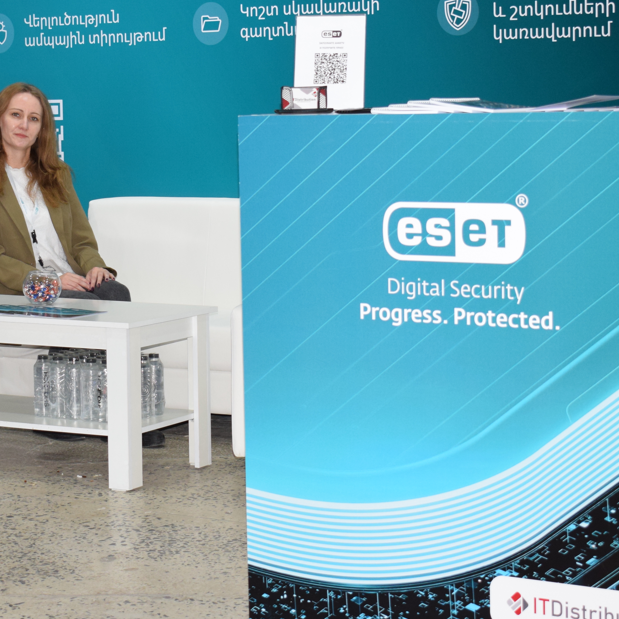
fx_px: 1940
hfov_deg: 18.0
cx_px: 175
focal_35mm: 96
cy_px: 239
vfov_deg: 18.1
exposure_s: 1/125
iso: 800
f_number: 4.5
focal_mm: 35
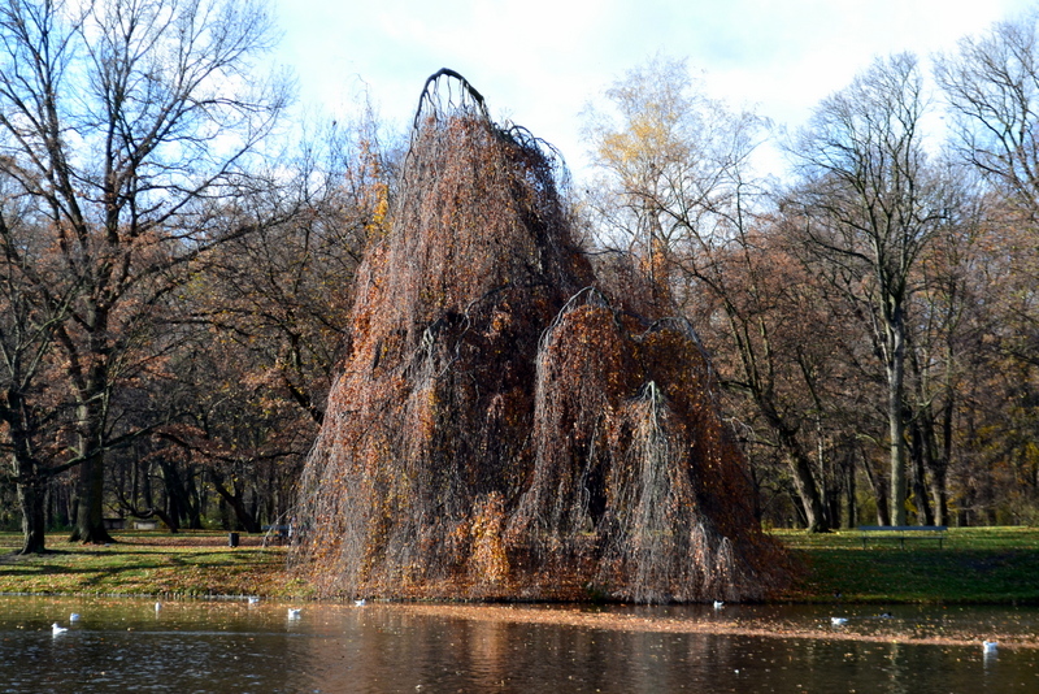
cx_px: 520
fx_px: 2382
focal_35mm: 82
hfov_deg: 24.6
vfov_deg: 16.6
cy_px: 347
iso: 400
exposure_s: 1/125
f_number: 9
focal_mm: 55
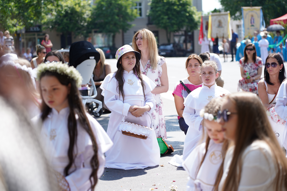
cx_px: 144
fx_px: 837
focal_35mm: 105
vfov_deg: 13.0
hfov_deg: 19.5
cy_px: 96
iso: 100
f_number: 4
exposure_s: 1/320
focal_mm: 105
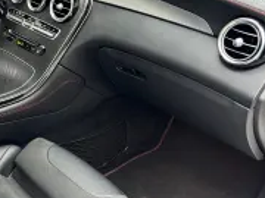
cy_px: 113
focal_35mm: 48
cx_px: 46
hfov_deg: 37.9
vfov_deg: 30.2
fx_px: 367
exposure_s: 1/50
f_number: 1.78
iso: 400
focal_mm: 6.76
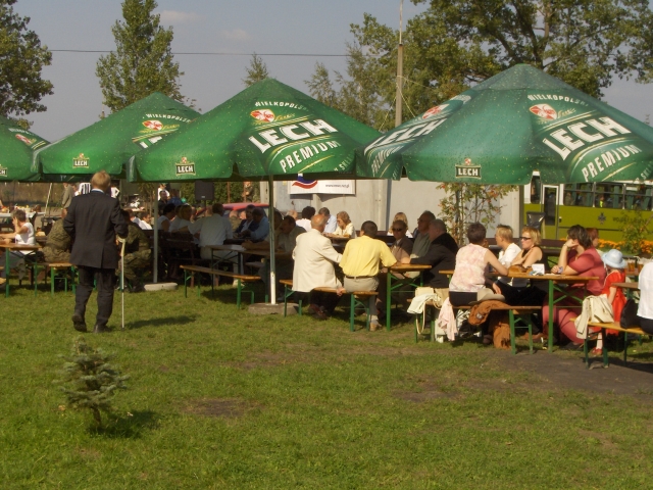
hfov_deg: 26.0
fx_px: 1415
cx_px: 326
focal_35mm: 75
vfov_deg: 19.6
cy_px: 245
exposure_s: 1/518
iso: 100
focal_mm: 12.2
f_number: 6.2
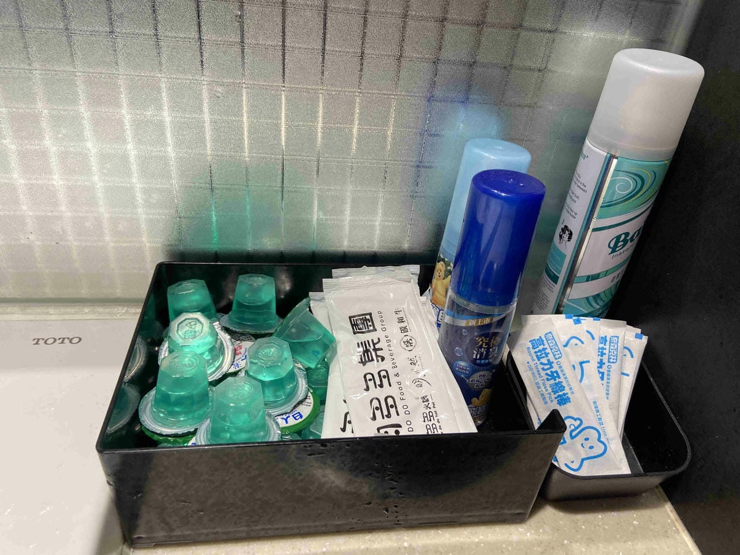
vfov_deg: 53.1
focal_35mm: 26
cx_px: 370
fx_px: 556
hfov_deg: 67.3
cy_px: 278
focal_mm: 4.25
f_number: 1.8
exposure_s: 1/120
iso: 125
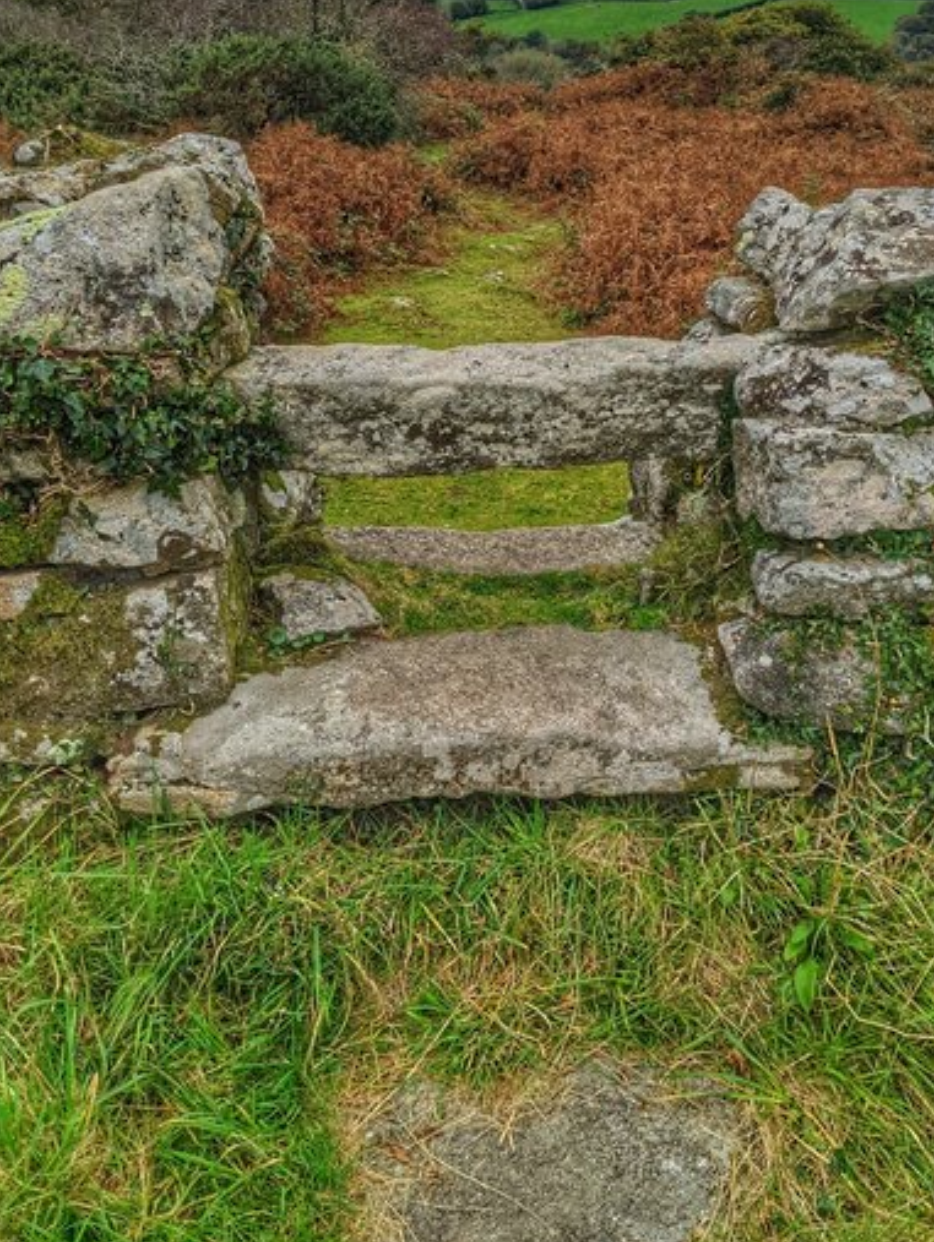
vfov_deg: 48.2
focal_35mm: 38
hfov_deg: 37.7
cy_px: 419
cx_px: 512
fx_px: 1365
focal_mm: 4.44
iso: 56
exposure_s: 1/385
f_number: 1.8
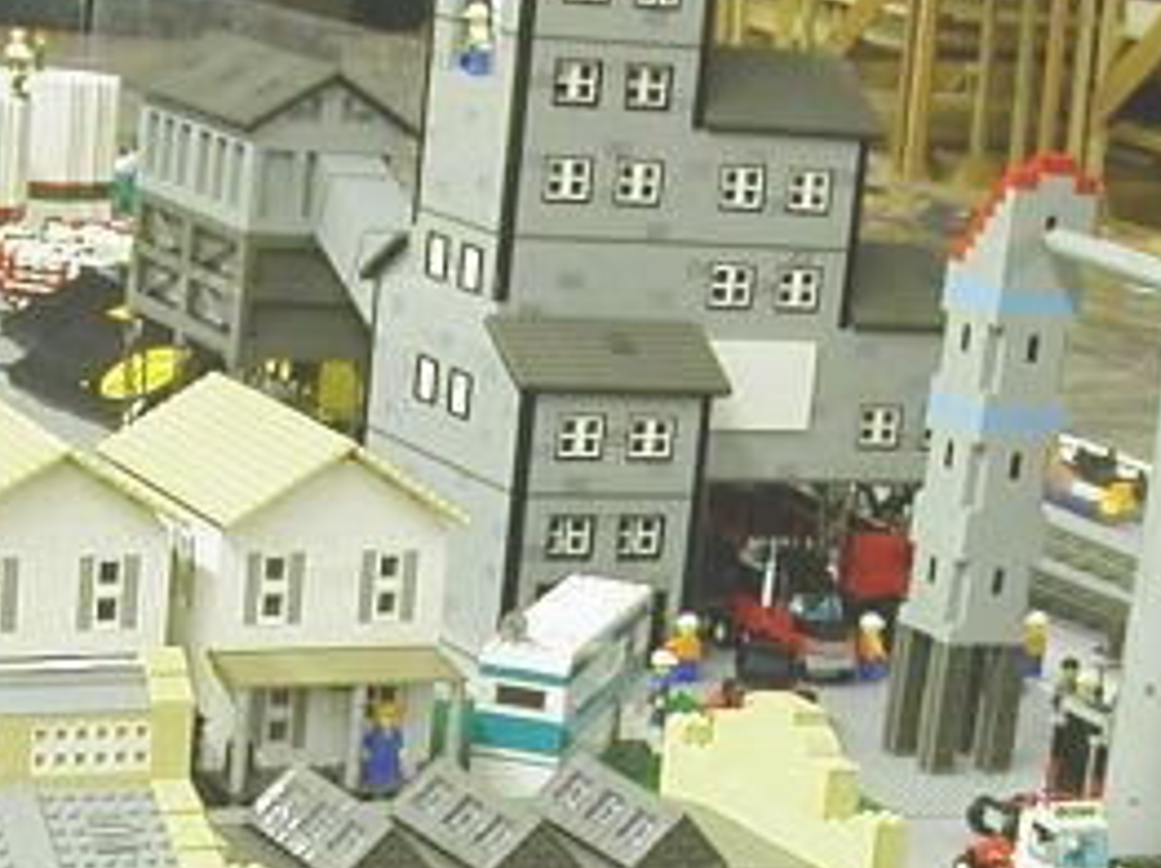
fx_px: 3786
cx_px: 789
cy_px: 1227
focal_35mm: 113
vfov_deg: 12.5
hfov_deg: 17.4
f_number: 2.7
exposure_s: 1/9.2
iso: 100
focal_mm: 5.6
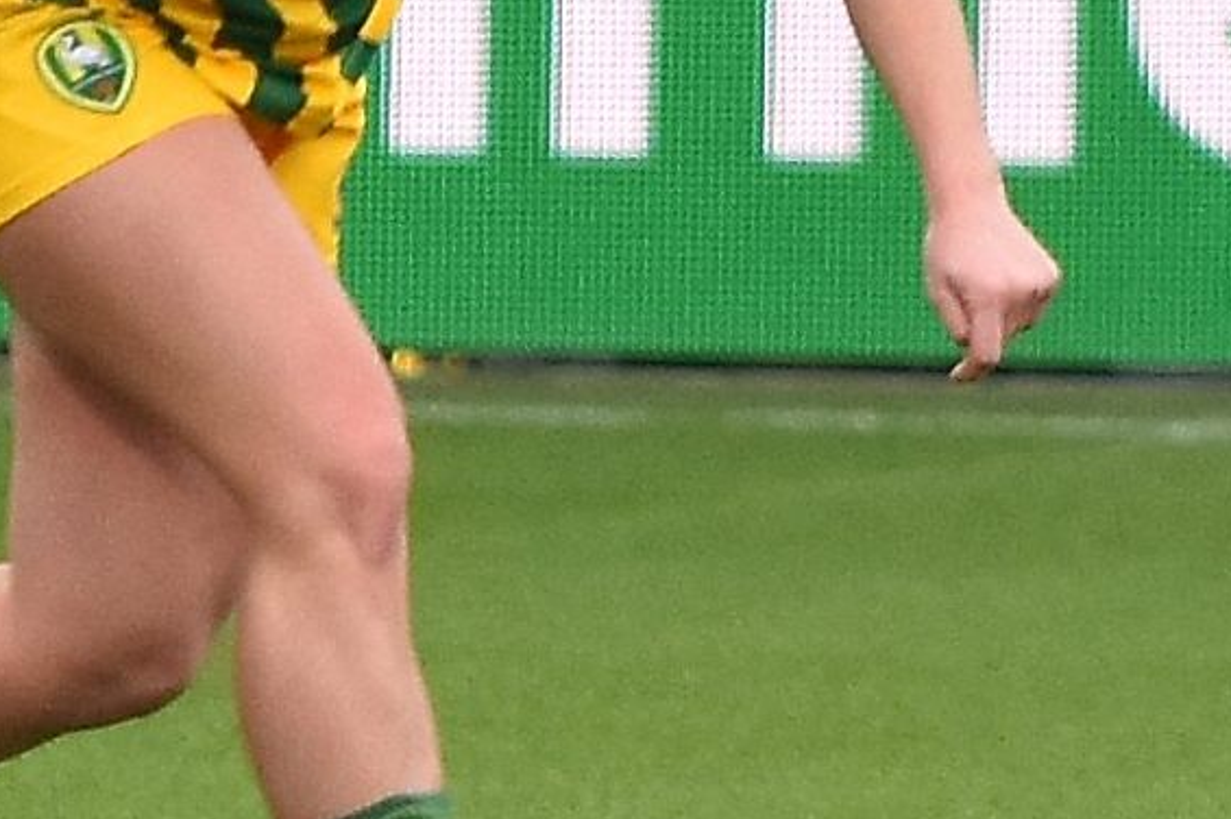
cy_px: 192
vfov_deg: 1.4
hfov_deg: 2.1
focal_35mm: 969
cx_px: -397
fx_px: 33114
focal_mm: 190
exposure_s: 1/640
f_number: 3.5
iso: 800
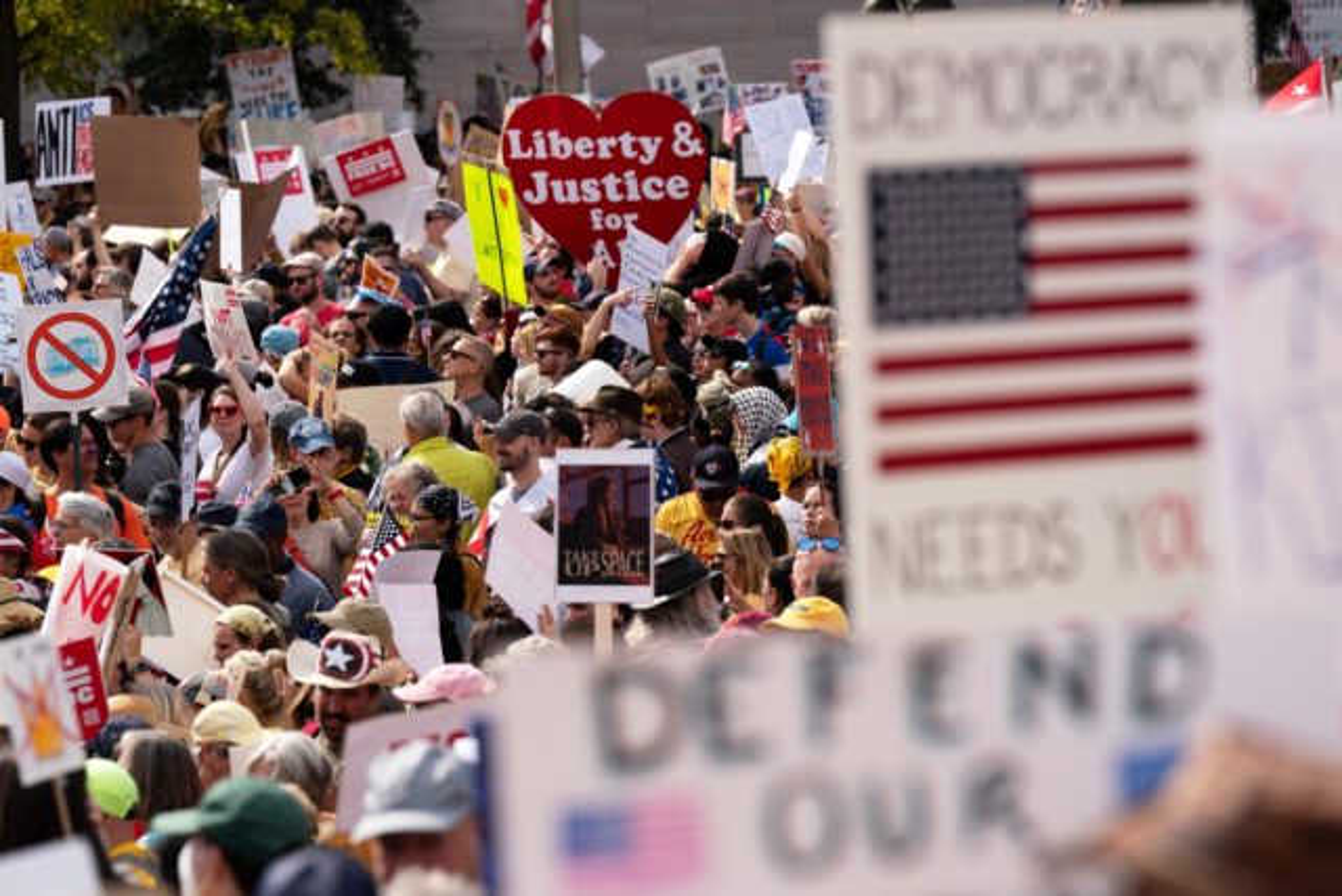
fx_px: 6152
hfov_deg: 12.4
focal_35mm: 165
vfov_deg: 8.3
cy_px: 448
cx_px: 671
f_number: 5
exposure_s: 1/1000
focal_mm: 165
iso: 100
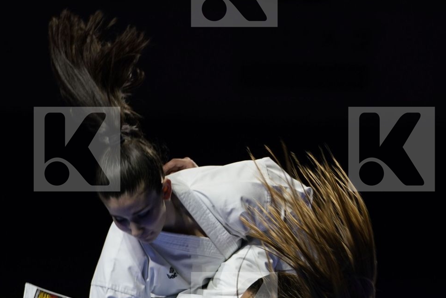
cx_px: 234
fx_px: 3296
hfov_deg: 7.7
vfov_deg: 5.2
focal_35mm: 266
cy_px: 149
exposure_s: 1/500
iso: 320
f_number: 2.8
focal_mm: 142
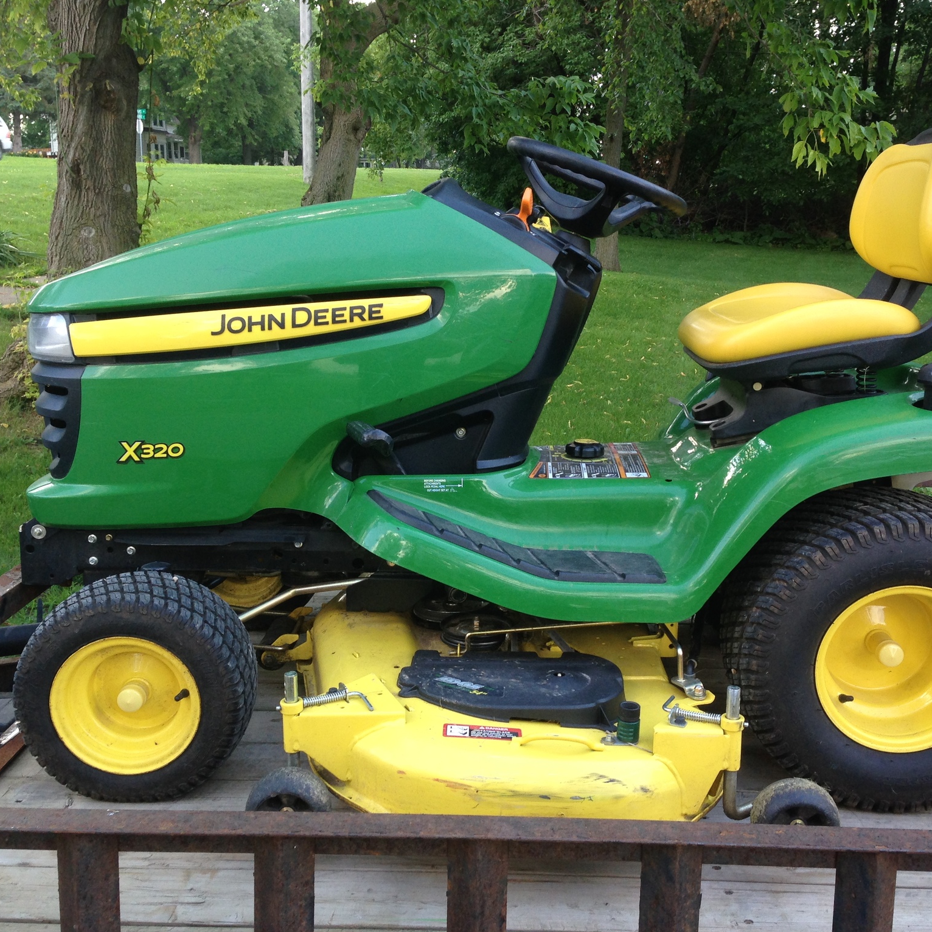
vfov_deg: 42.8
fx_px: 1188
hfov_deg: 42.8
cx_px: 519
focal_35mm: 39
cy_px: 466
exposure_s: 1/120
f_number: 2.4
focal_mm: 4.12
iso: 64
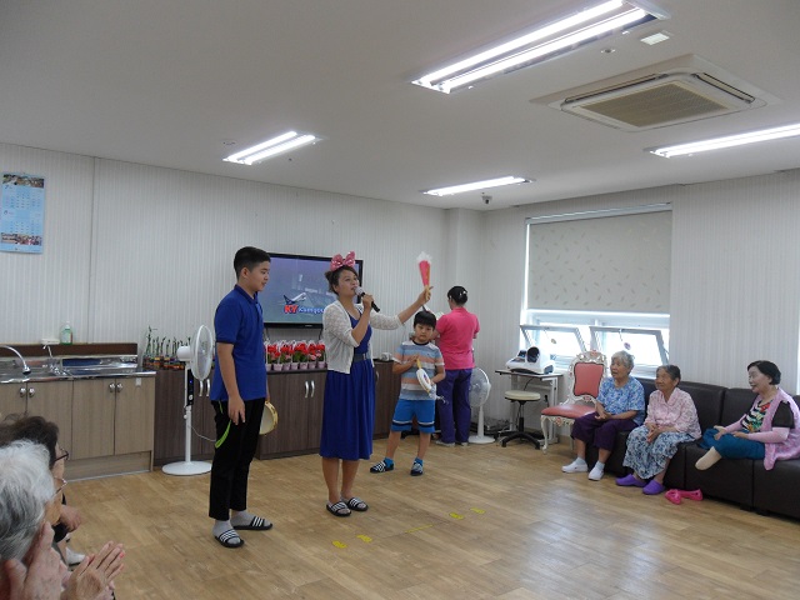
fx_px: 624
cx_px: 400
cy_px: 300
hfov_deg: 65.3
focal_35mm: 27
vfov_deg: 51.4
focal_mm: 4.9
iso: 100
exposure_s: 1/30
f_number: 3.5
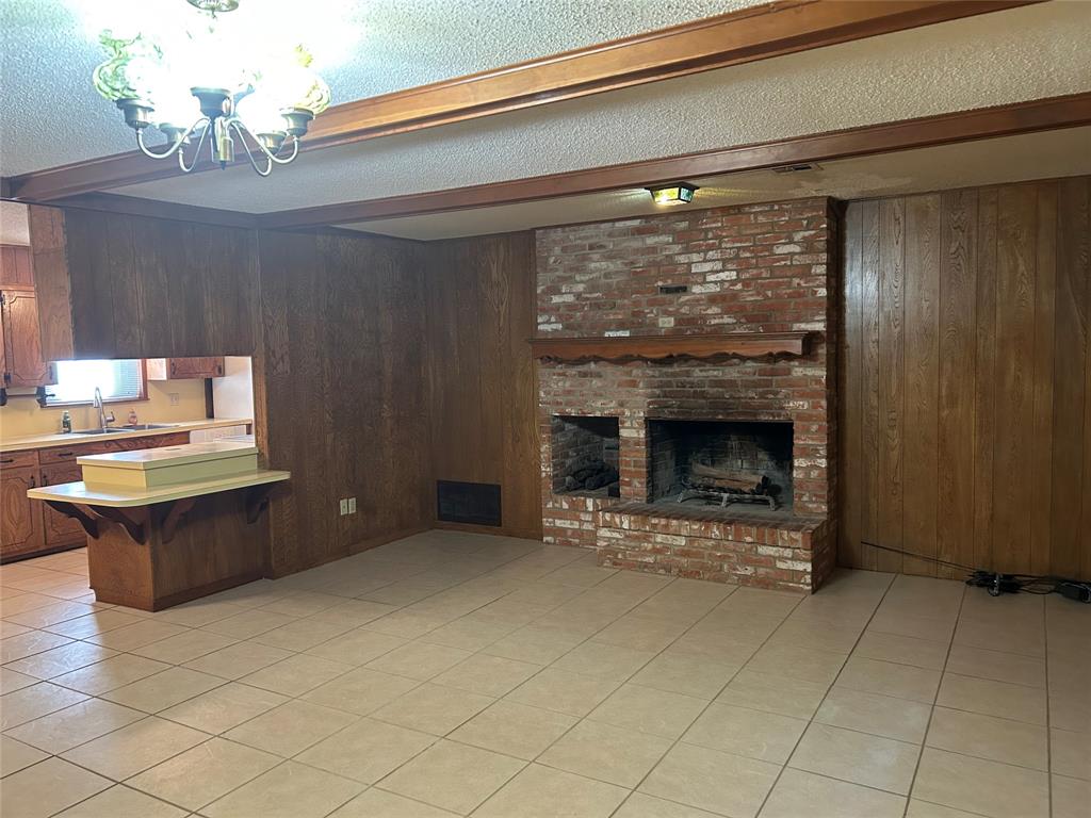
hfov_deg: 67.3
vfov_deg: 53.1
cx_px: 546
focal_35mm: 26
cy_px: 409
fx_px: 819
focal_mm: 5.7
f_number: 1.5
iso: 400
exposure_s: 1/40
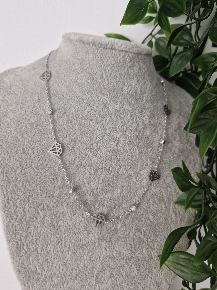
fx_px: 192
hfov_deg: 58.9
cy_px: 145
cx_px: 108
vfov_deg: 73.9
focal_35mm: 23
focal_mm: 5.4
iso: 50
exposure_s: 1/100
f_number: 1.8
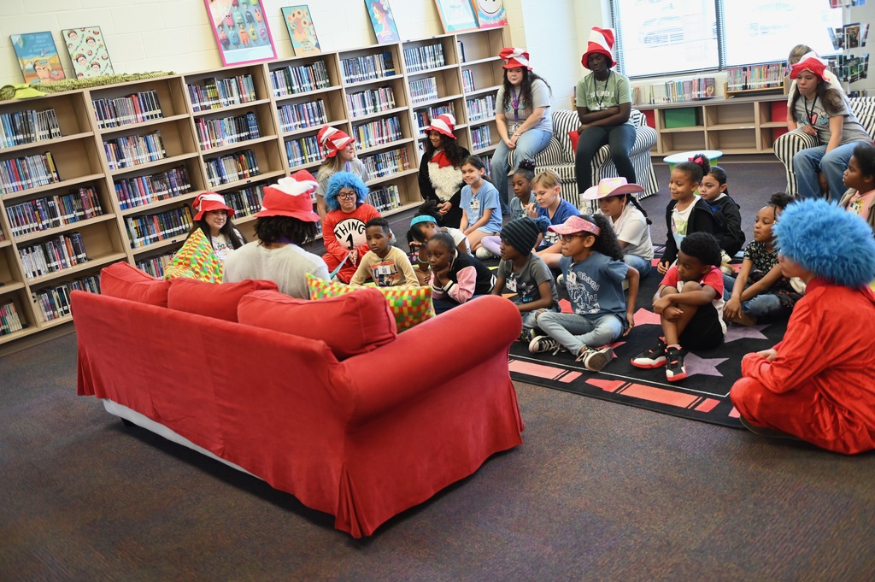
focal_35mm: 34
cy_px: 291
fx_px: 826
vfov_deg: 38.8
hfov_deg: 55.8
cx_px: 438
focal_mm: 34
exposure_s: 1/400
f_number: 2.8
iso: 1600
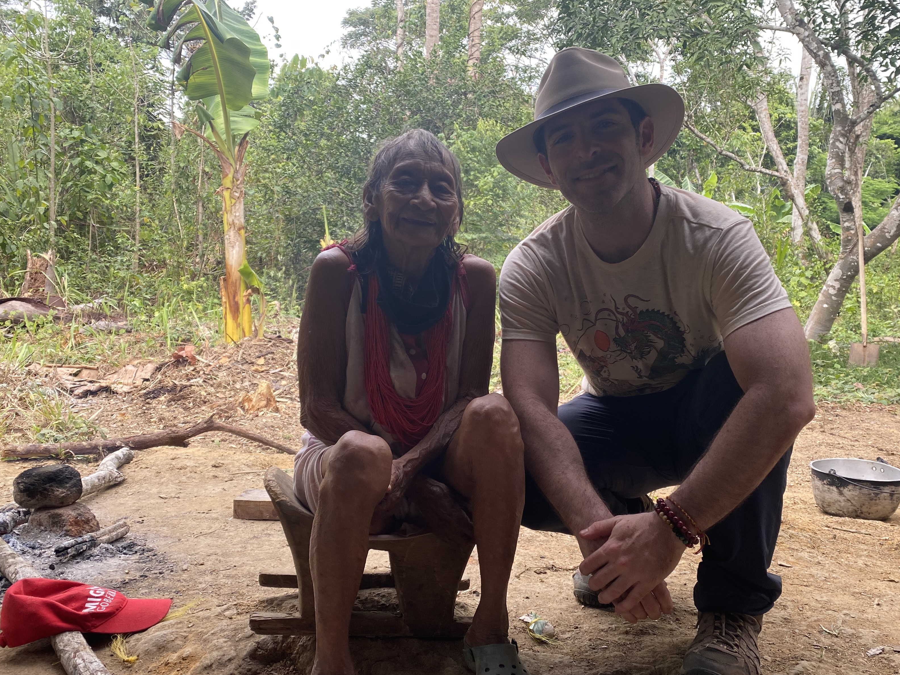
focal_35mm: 33
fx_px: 858
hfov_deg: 55.2
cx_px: 499
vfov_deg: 42.9
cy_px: 368
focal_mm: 4.25
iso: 32
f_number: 1.8
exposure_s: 1/122
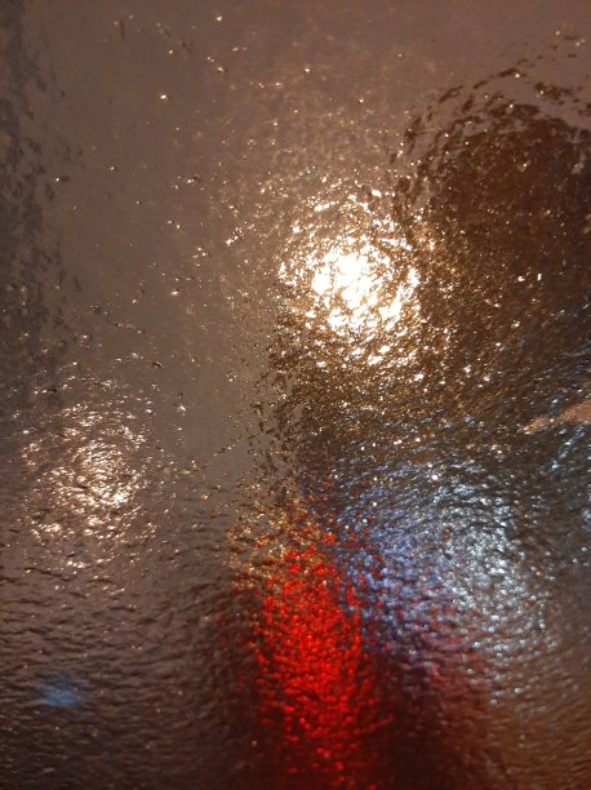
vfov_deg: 67.3
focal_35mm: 26
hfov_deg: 53.0
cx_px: 296
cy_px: 395
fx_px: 593
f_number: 1.7
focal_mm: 3.93
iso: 400
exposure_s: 1/20
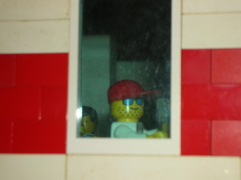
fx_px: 730
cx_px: 120
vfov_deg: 14.1
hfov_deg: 18.7
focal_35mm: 105
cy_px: 90
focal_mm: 17.4
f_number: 4.9
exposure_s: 1/60.1
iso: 50
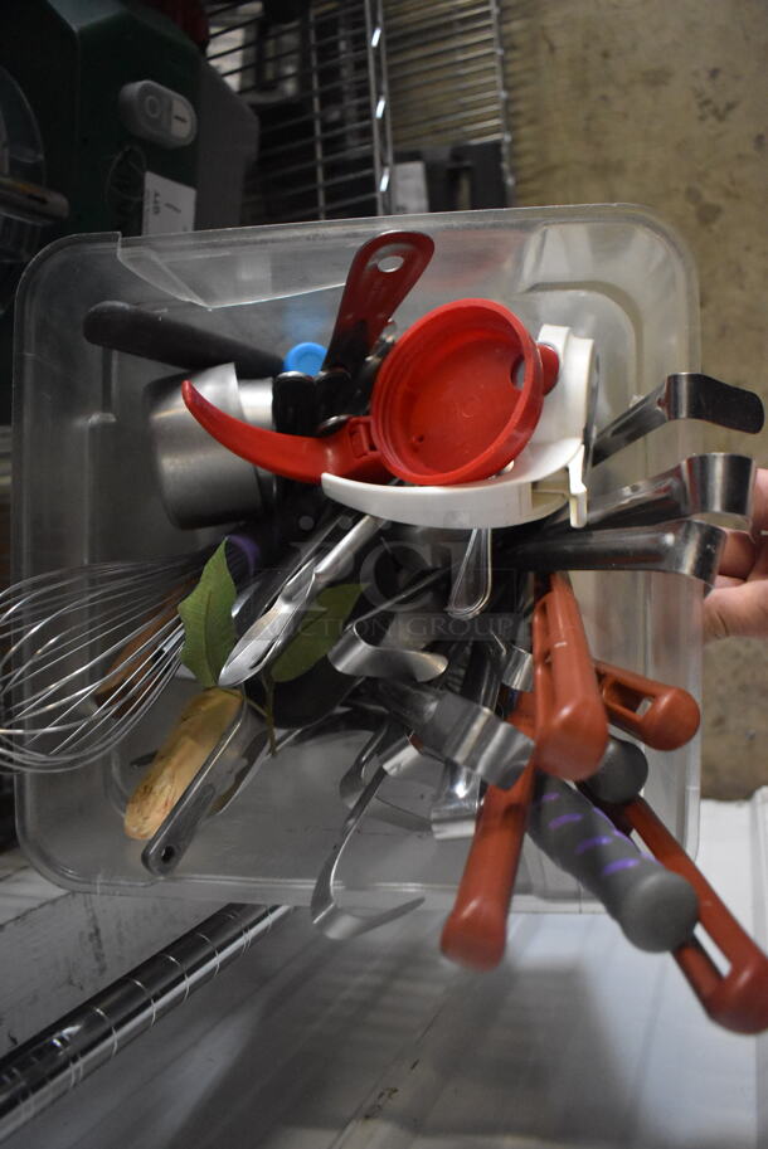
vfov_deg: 67.3
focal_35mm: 27
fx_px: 863
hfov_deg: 48.0
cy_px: 574
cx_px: 384
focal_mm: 18
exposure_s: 1/125
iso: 5000
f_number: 3.5
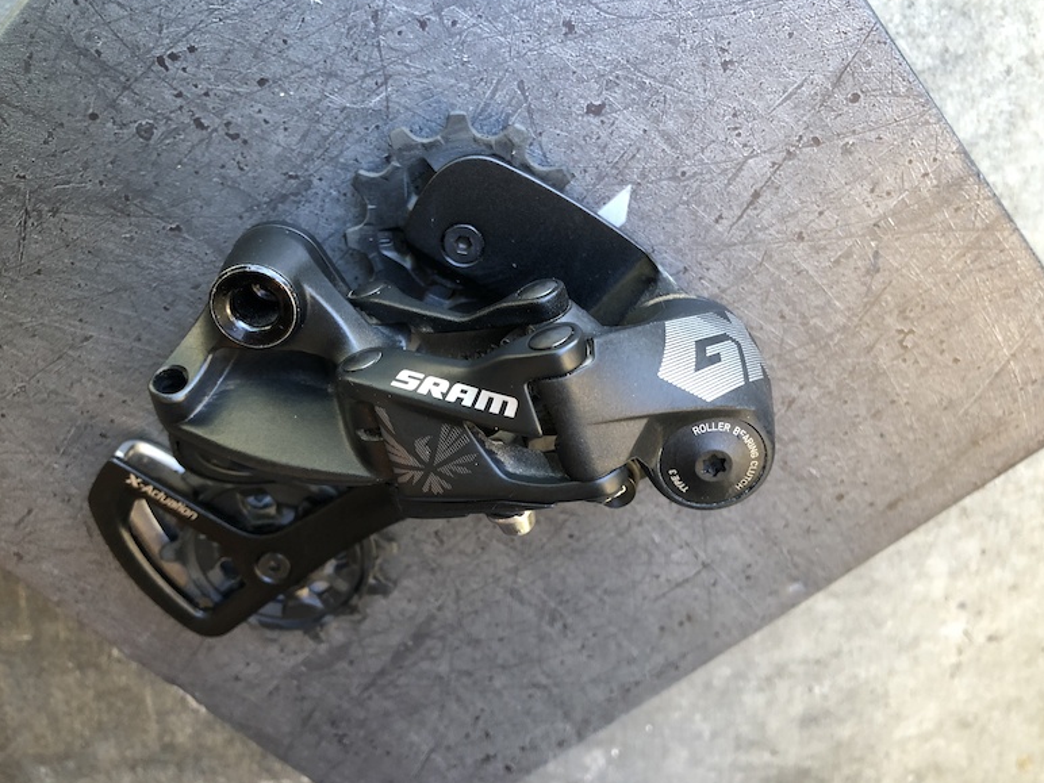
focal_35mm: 29
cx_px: 519
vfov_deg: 48.2
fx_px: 875
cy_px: 385
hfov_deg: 61.7
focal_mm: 4
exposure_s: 1/20
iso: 40
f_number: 1.8
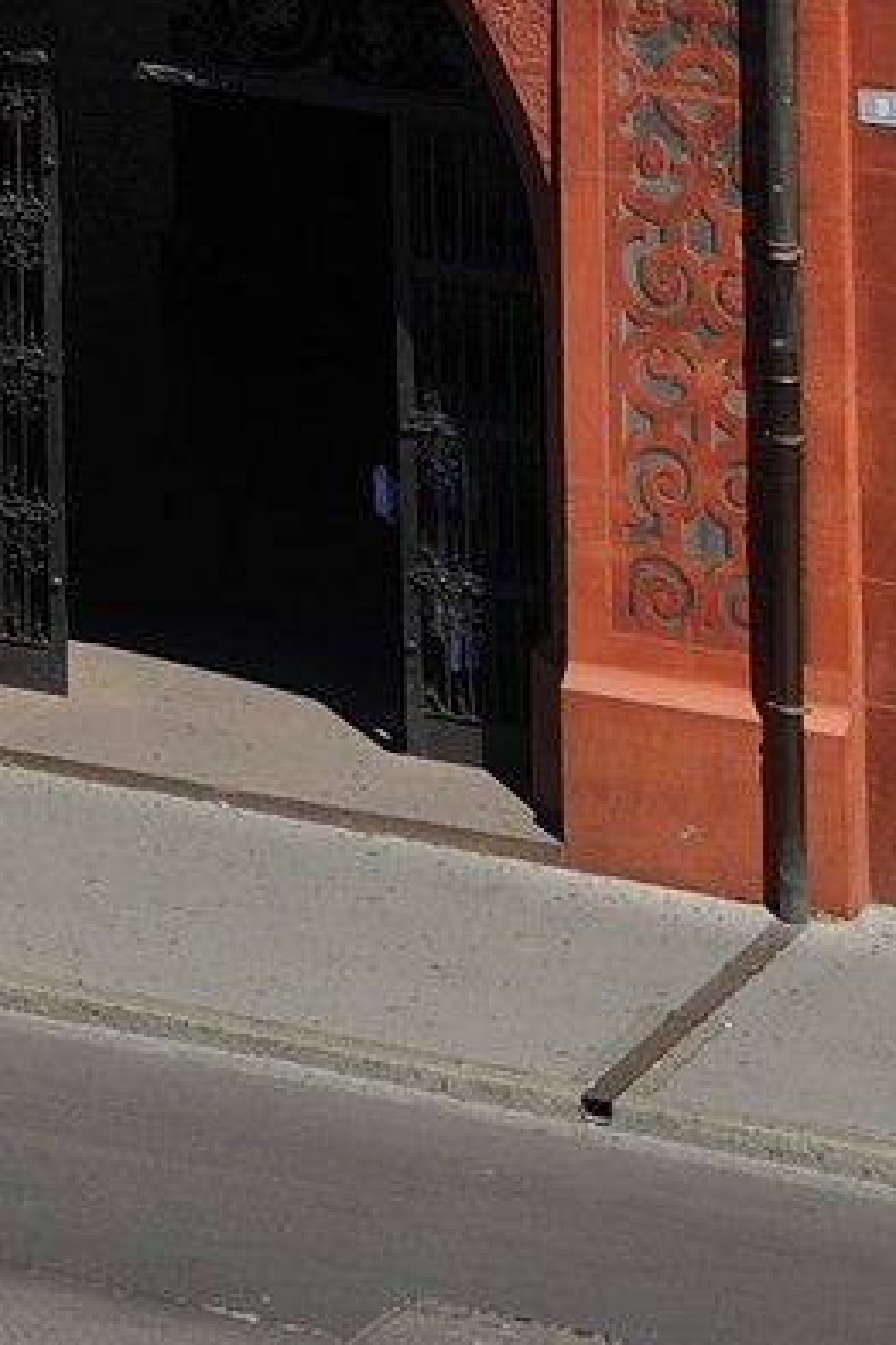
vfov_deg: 7.1
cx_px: -1587
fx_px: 10042
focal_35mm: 269
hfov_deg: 4.9
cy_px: -2183
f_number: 13
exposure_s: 1/160
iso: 200
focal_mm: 44
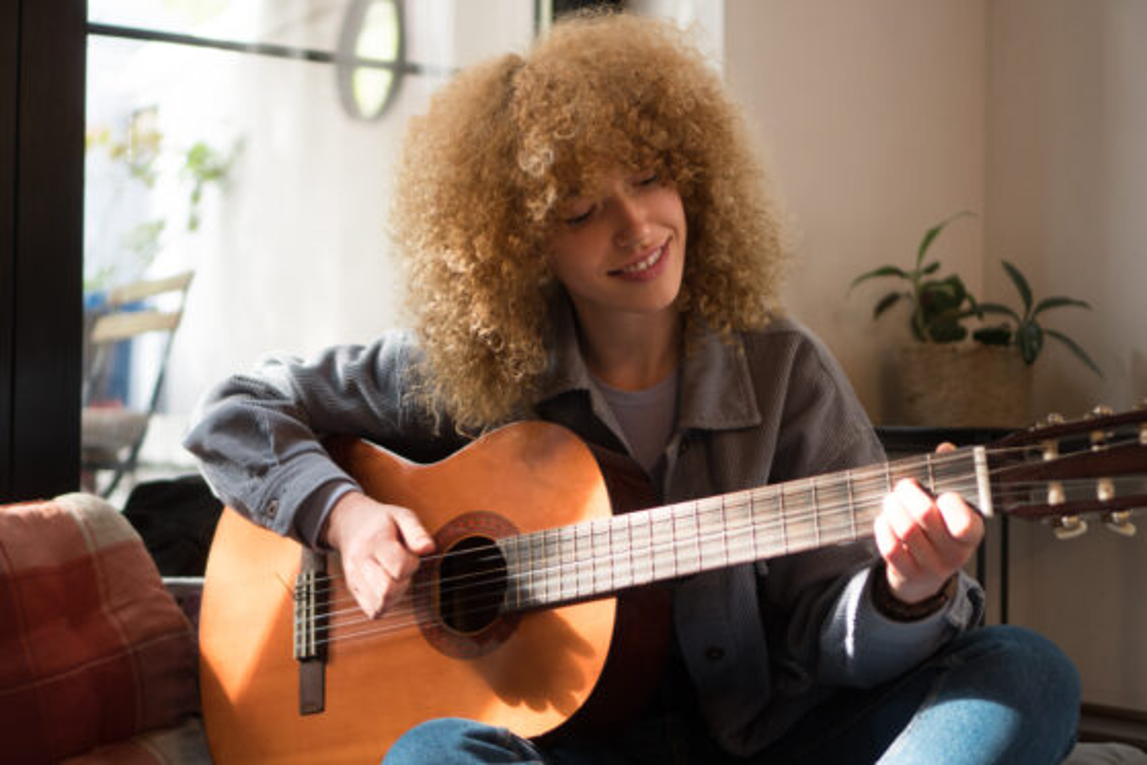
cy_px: 382
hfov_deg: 37.8
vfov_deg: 25.8
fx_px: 1673
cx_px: 574
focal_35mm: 52
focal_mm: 35
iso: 200
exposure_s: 1/80
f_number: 1.8
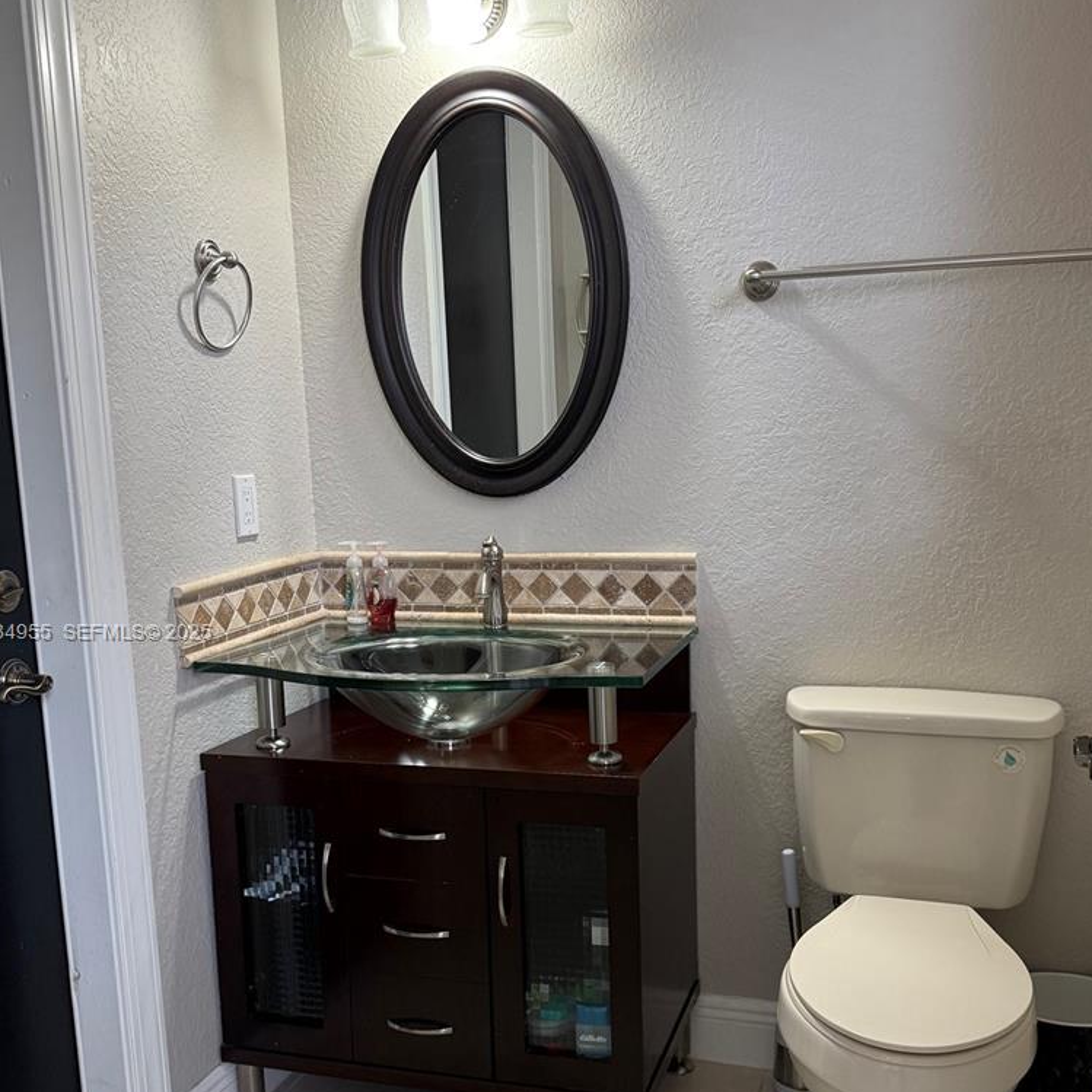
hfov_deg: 48.4
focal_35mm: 34
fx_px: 1213
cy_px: 634
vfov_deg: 48.3
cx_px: 598
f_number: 1.78
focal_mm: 6.76
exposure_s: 1/84
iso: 200
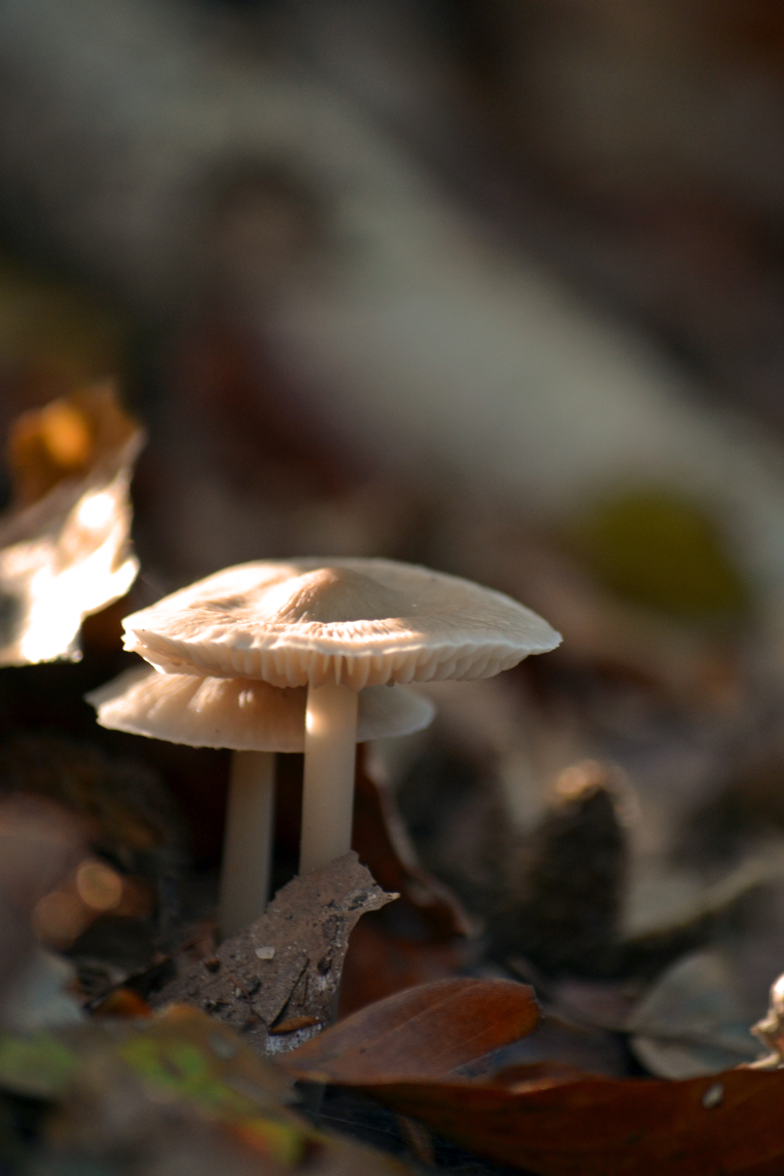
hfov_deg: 4.8
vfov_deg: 7.2
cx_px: 392
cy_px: 588
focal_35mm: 285
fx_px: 9309
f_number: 6.3
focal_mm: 190
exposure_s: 1/15
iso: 450
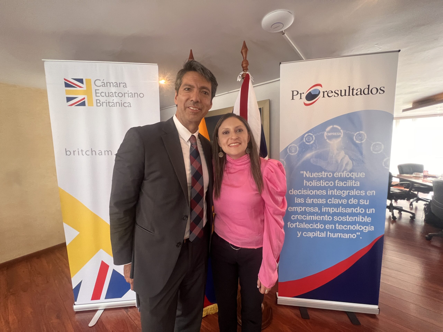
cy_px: 166
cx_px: 222
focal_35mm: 13
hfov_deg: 106.2
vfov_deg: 89.9
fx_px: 166
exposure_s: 1/60
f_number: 1.8
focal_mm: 1.57
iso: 320
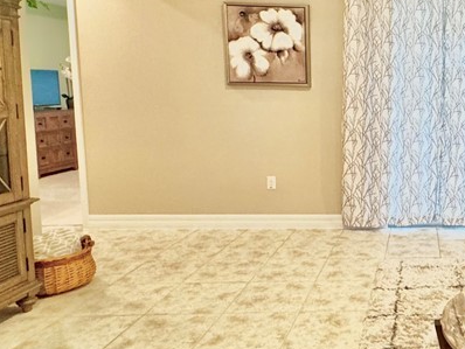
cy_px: 140
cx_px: 463
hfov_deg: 44.0
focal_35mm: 36
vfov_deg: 39.5
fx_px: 484
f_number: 2.2
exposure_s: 1/60
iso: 500
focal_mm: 2.22
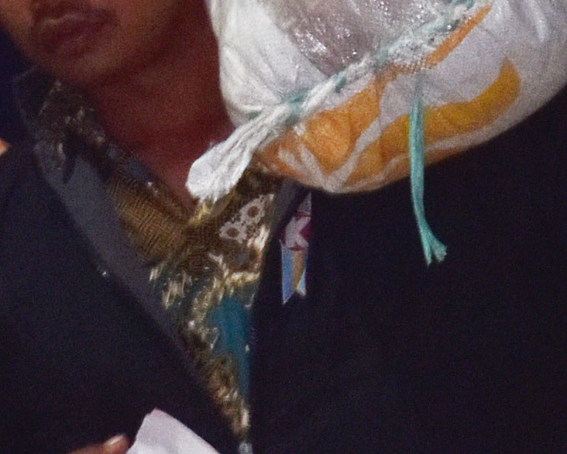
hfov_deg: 3.3
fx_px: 9696
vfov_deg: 2.7
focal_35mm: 578
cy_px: -164
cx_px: 358
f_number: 6.3
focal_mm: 55
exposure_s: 1/60
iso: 400
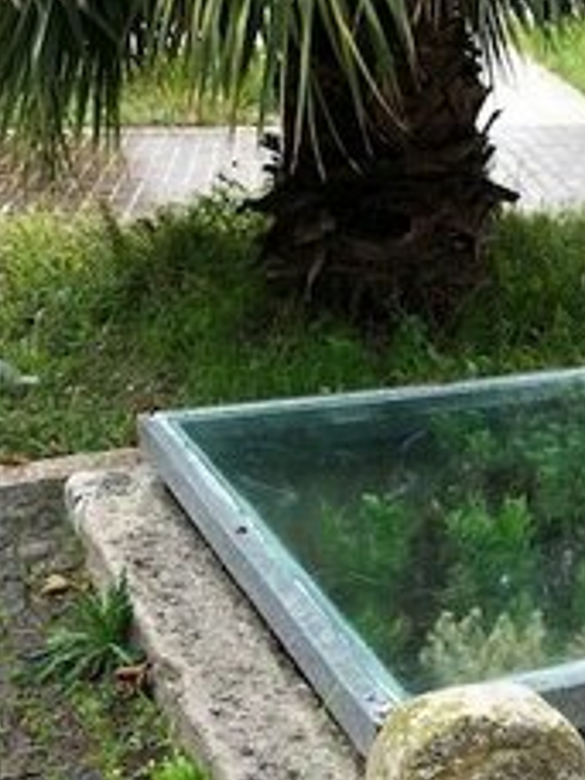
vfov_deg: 31.5
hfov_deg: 24.0
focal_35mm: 59
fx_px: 1329
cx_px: 554
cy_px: 671
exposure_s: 1/120
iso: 50
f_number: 1.8
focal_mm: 3.99
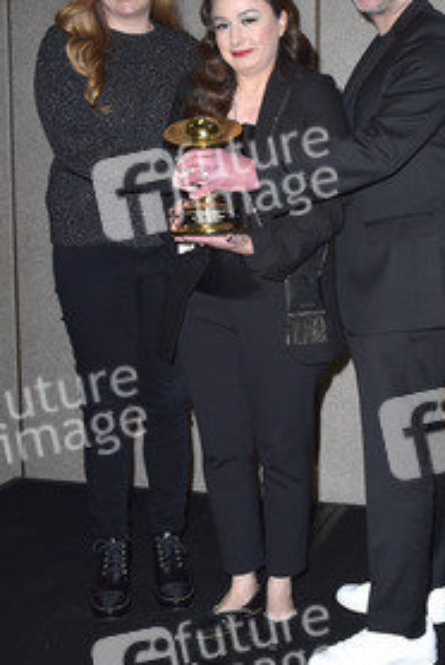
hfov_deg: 29.2
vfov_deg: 42.7
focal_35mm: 46
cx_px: 286
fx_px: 851
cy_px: 304
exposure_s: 1/250
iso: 500
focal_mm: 32
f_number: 6.3
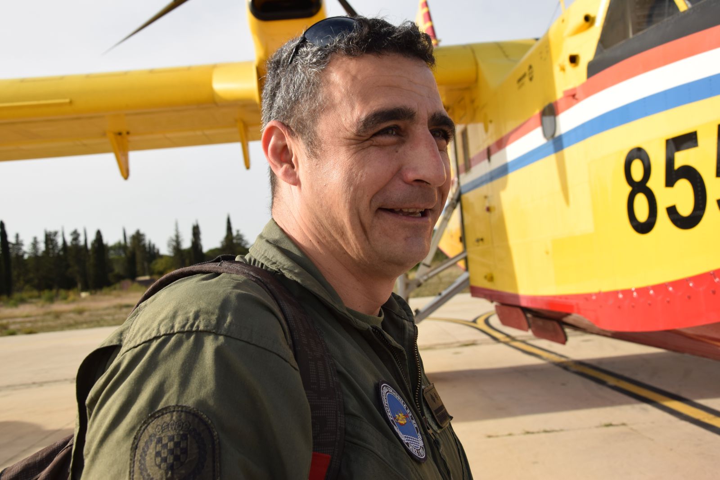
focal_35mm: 38
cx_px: 360
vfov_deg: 35.5
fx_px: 750
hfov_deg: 51.3
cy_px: 240
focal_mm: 25
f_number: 8
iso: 100
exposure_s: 1/250
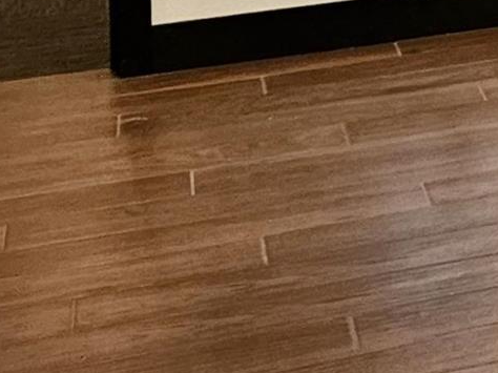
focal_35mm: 149
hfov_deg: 10.4
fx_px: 2142
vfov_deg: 9.0
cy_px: -504
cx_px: 1384
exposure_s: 1/180
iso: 160
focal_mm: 5.4
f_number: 1.8
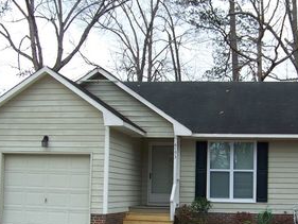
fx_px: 551
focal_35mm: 64
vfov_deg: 22.9
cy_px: 147
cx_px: 201
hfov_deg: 30.0
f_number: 2.8
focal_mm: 5.85
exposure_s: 1/160
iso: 64
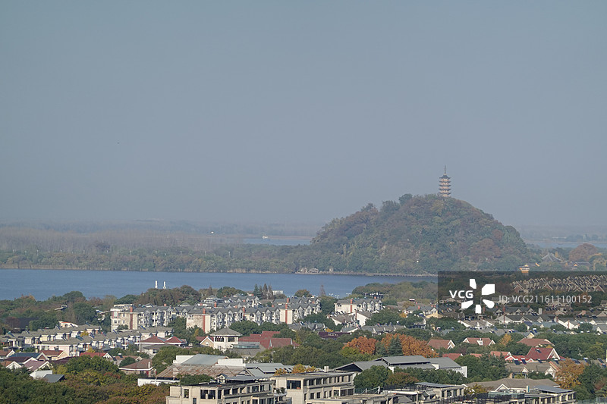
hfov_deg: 10.3
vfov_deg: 6.9
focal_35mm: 200
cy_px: 202
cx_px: 304
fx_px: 3371
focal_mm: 72
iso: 100
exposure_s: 1/640
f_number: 4.5
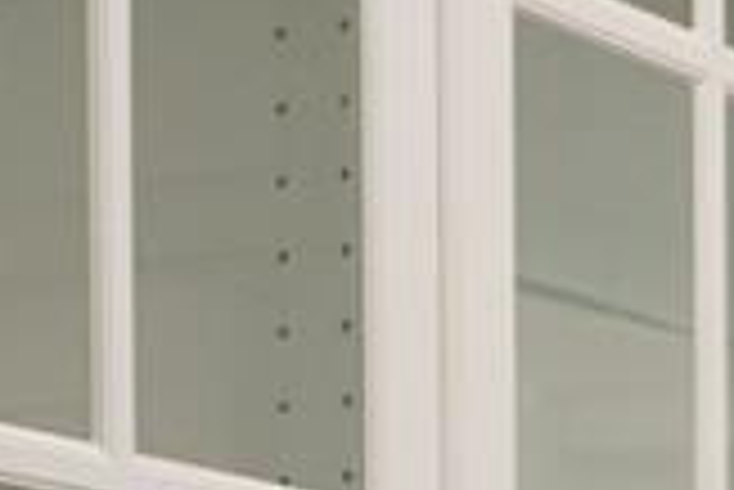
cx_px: 991
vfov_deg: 5.4
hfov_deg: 8.3
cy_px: 1304
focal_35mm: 245
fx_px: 5000
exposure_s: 1/160
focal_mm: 26
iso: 1000
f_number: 4.5
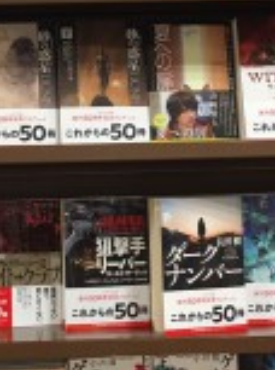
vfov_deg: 25.6
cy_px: 133
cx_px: 41
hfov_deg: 19.0
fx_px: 808
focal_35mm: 76
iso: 32
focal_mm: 4.15
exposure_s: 1/30
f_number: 2.2
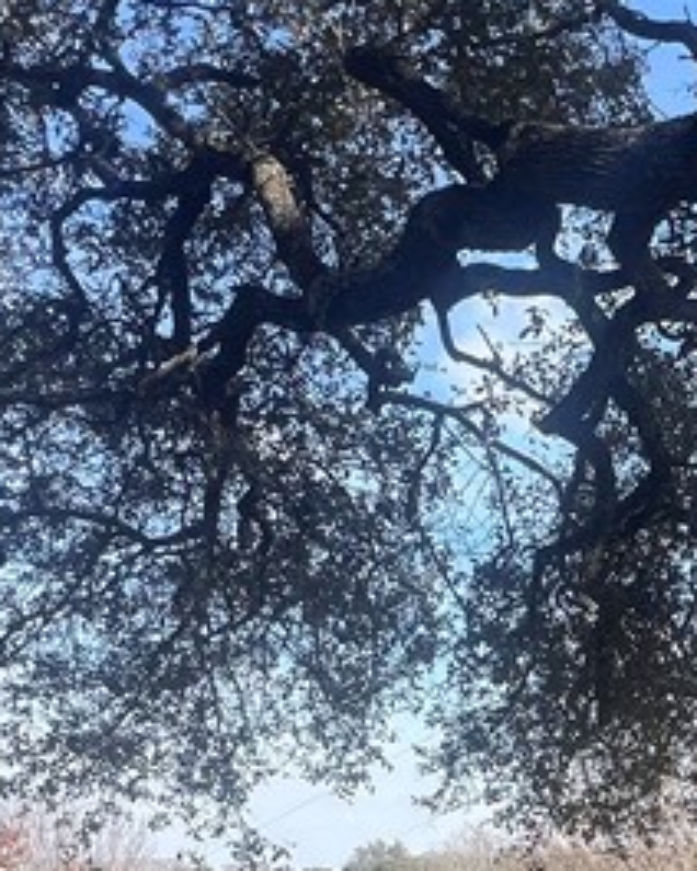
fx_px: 1263
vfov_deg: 34.1
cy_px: 901
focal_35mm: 49
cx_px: 911
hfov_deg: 26.2
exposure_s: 1/690
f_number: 1.8
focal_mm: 1.57
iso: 32
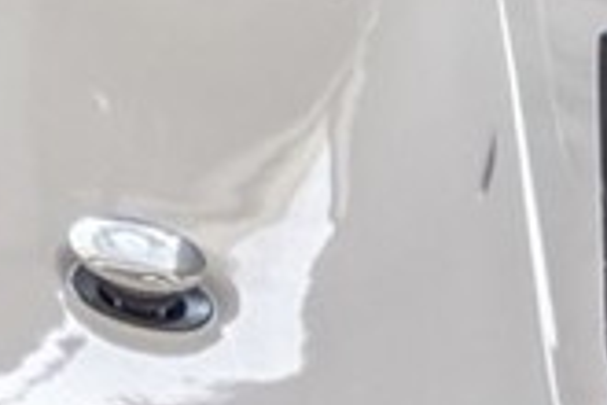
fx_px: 1669
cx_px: -647
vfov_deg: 10.6
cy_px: -735
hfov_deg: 15.7
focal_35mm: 99
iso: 3200
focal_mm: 16
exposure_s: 1/90
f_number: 16
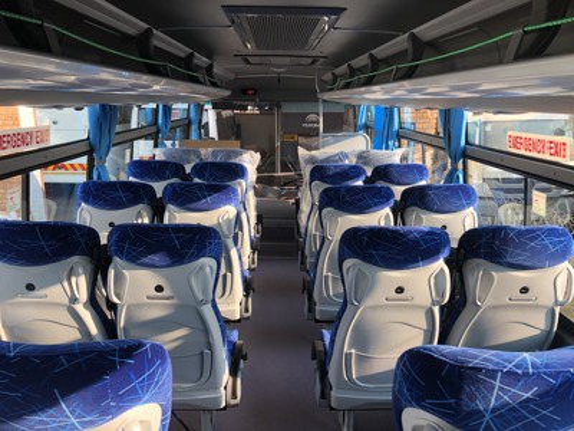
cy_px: 216
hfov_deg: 63.4
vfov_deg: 49.7
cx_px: 287
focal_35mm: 28
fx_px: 464
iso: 32
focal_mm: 3.99
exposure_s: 1/120
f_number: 1.8
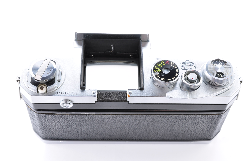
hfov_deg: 33.4
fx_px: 405
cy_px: 80
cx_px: 122
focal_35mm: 60
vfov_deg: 22.6
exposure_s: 1/200
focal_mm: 40
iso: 200
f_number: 18
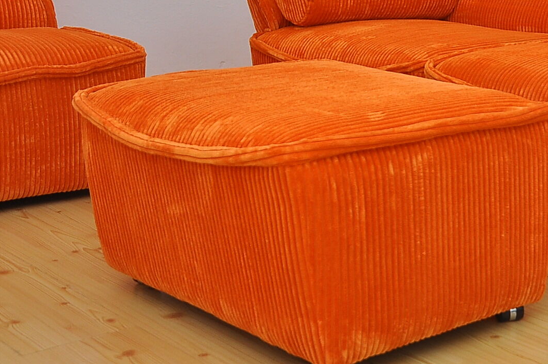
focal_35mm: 76
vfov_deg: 17.7
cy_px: 45
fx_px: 1156
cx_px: 471
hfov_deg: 26.0
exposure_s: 1/125
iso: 400
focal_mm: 25
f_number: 4
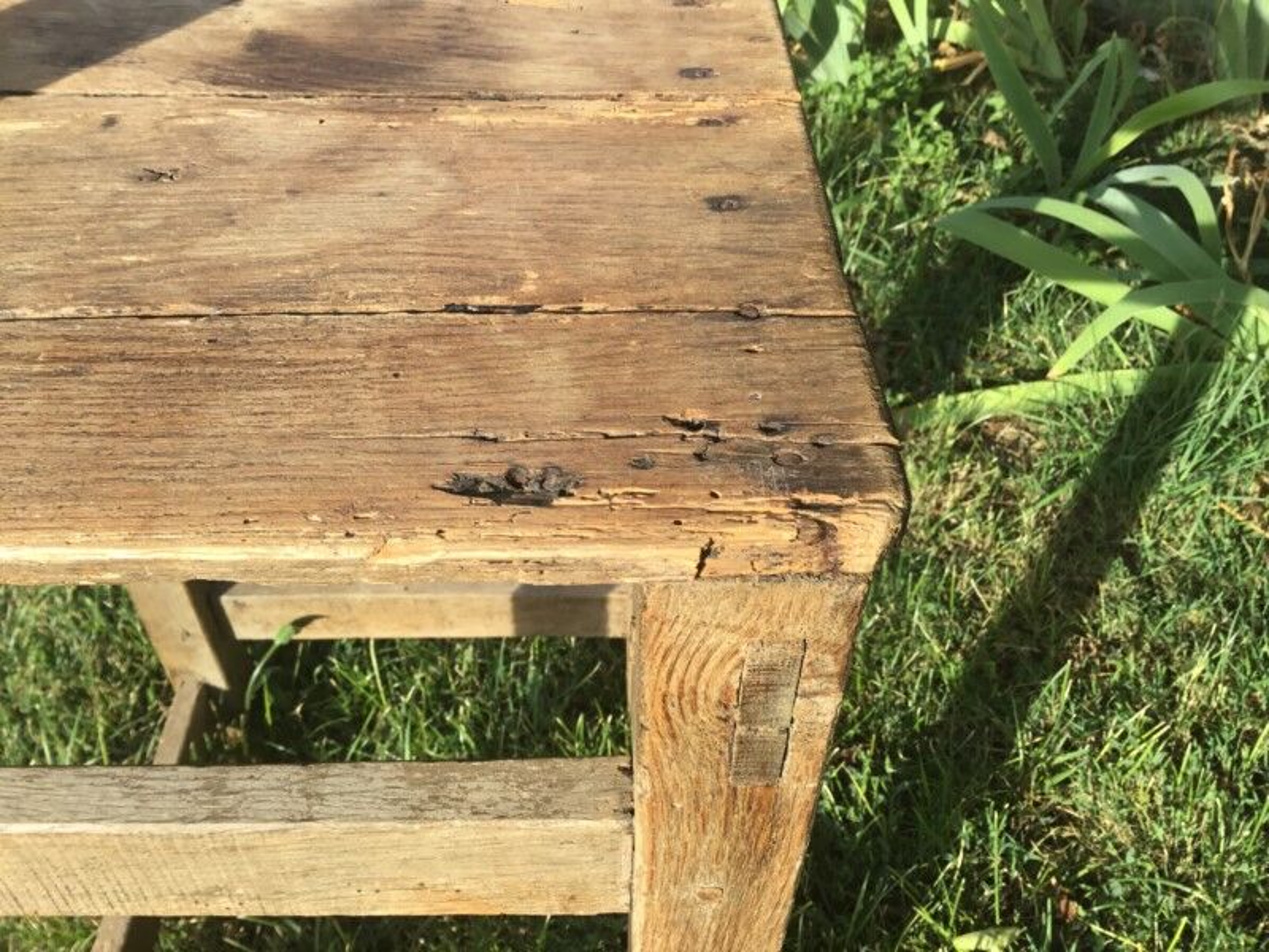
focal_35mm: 31
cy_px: 476
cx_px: 634
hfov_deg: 58.4
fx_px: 1136
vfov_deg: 45.4
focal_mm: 3.3
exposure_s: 1/476
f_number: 2.4
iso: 25
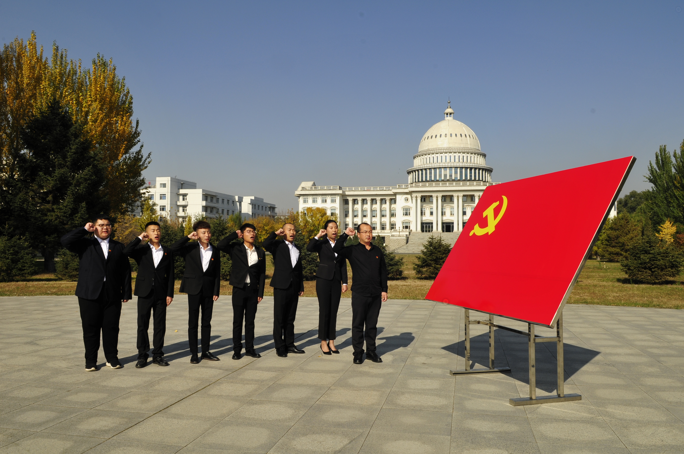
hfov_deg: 64.6
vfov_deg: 45.6
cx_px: 342
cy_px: 227
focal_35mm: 28
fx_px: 541
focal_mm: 19
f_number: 14
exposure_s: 1/200
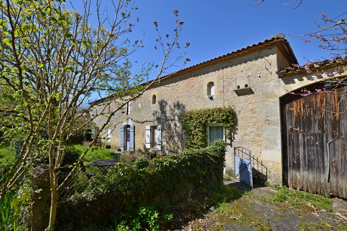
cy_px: 116
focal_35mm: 15
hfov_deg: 100.4
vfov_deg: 77.2
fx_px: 144
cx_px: 174
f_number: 8
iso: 100
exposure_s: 1/200
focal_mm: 10
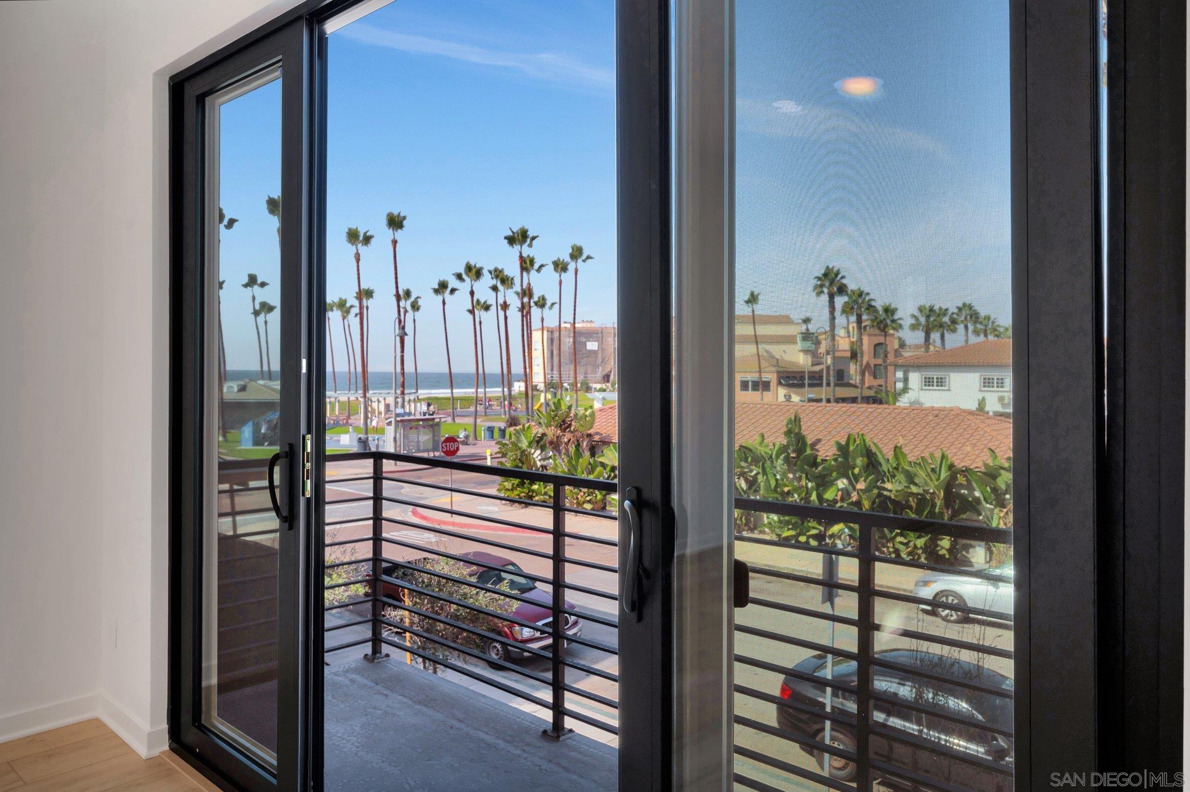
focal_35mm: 24
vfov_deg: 54.0
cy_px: 396
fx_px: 776
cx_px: 595
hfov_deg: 74.9
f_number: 8
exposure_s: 1/250
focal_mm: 23.5
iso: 400
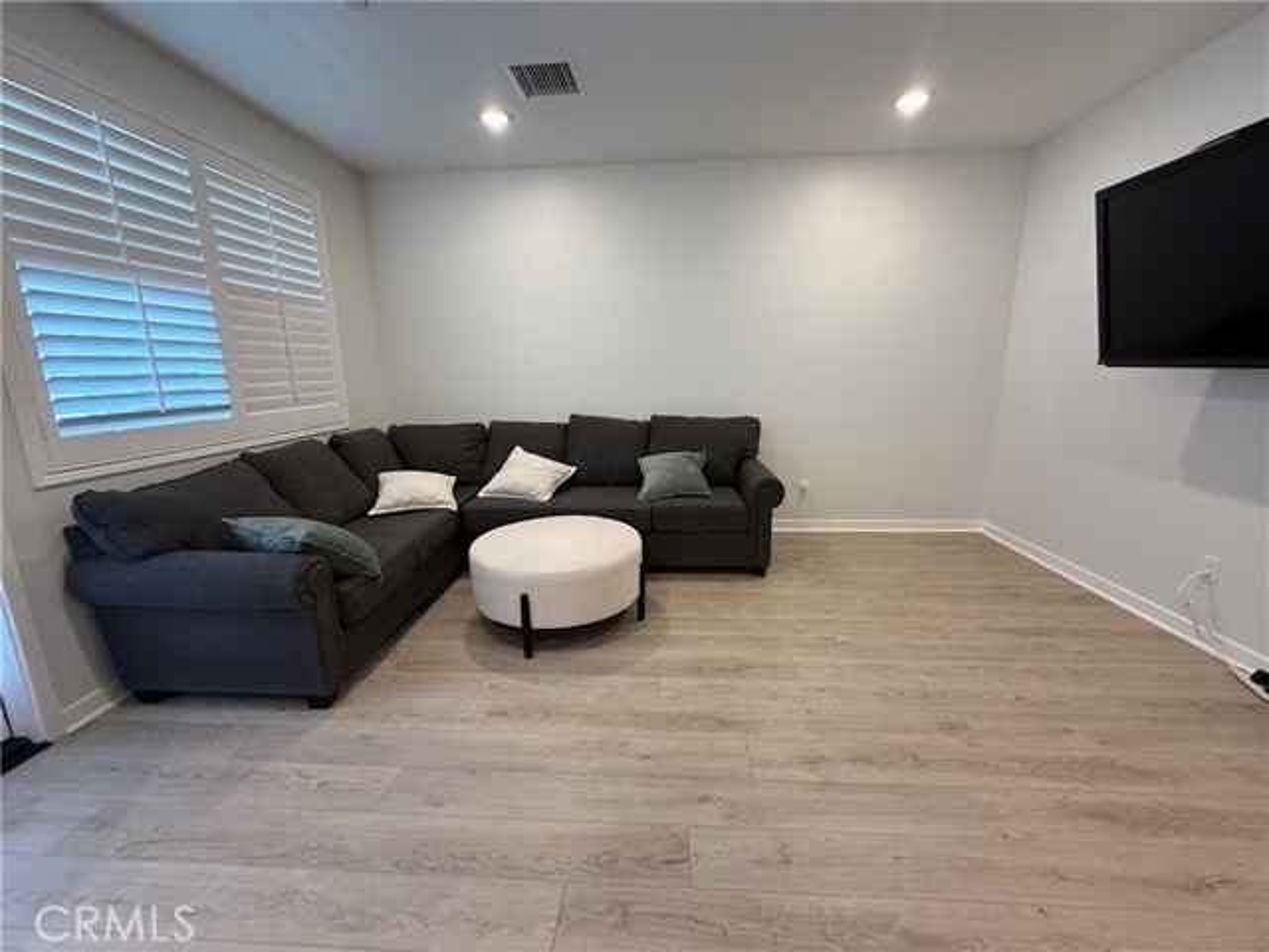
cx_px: 634
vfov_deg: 85.7
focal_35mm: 14
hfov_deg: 102.1
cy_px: 476
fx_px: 513
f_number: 2.2
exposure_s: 1/60
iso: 200
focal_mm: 2.22
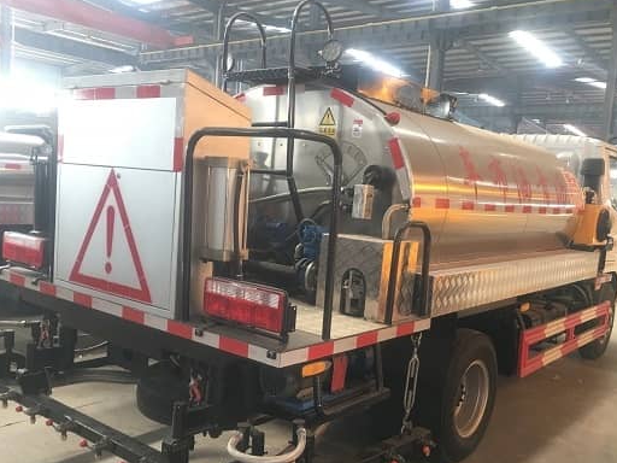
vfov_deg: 41.7
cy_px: 263
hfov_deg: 53.9
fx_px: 606
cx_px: 319
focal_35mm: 34
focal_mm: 4.15
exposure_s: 1/17
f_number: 2.2
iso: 50
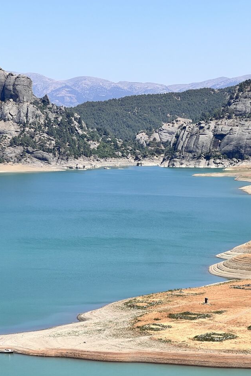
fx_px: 1129
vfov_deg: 18.9
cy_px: 189
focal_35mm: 108
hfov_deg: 12.7
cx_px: 169
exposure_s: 1/815
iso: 32
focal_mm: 9
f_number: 2.8
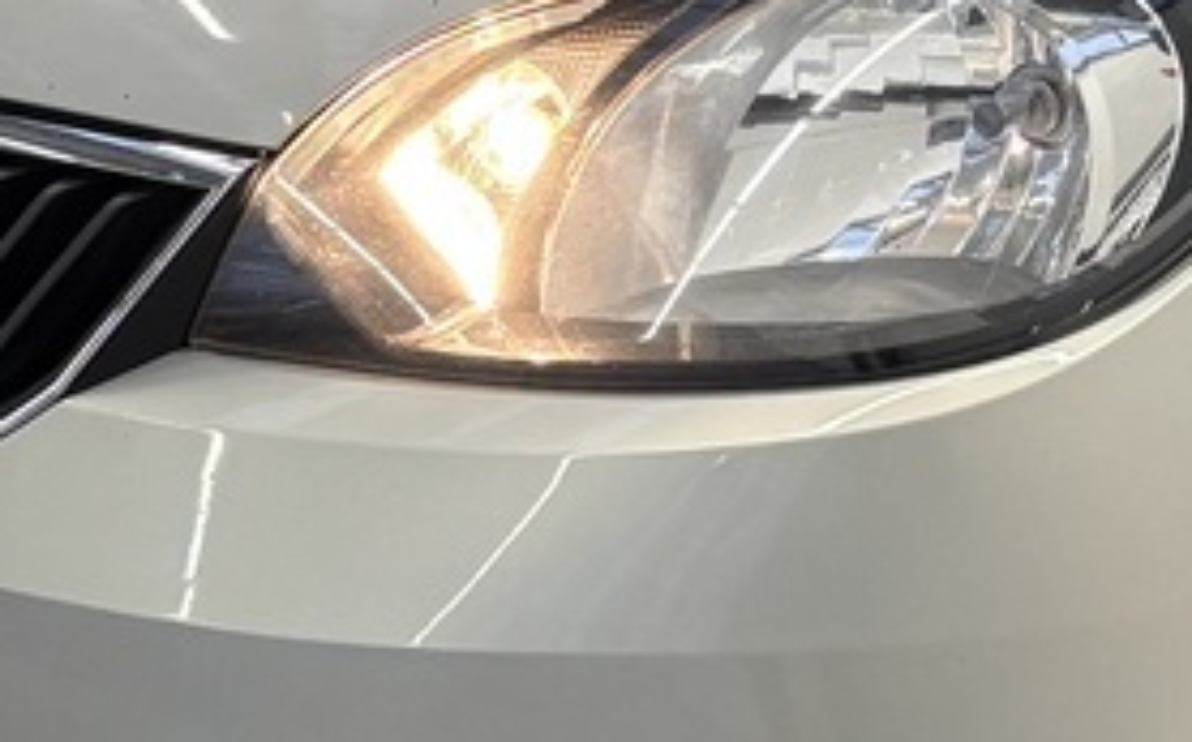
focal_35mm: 143
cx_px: 1273
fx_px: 4640
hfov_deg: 14.3
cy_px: -26
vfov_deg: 9.1
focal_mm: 5.96
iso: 100
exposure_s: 1/100
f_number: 1.6
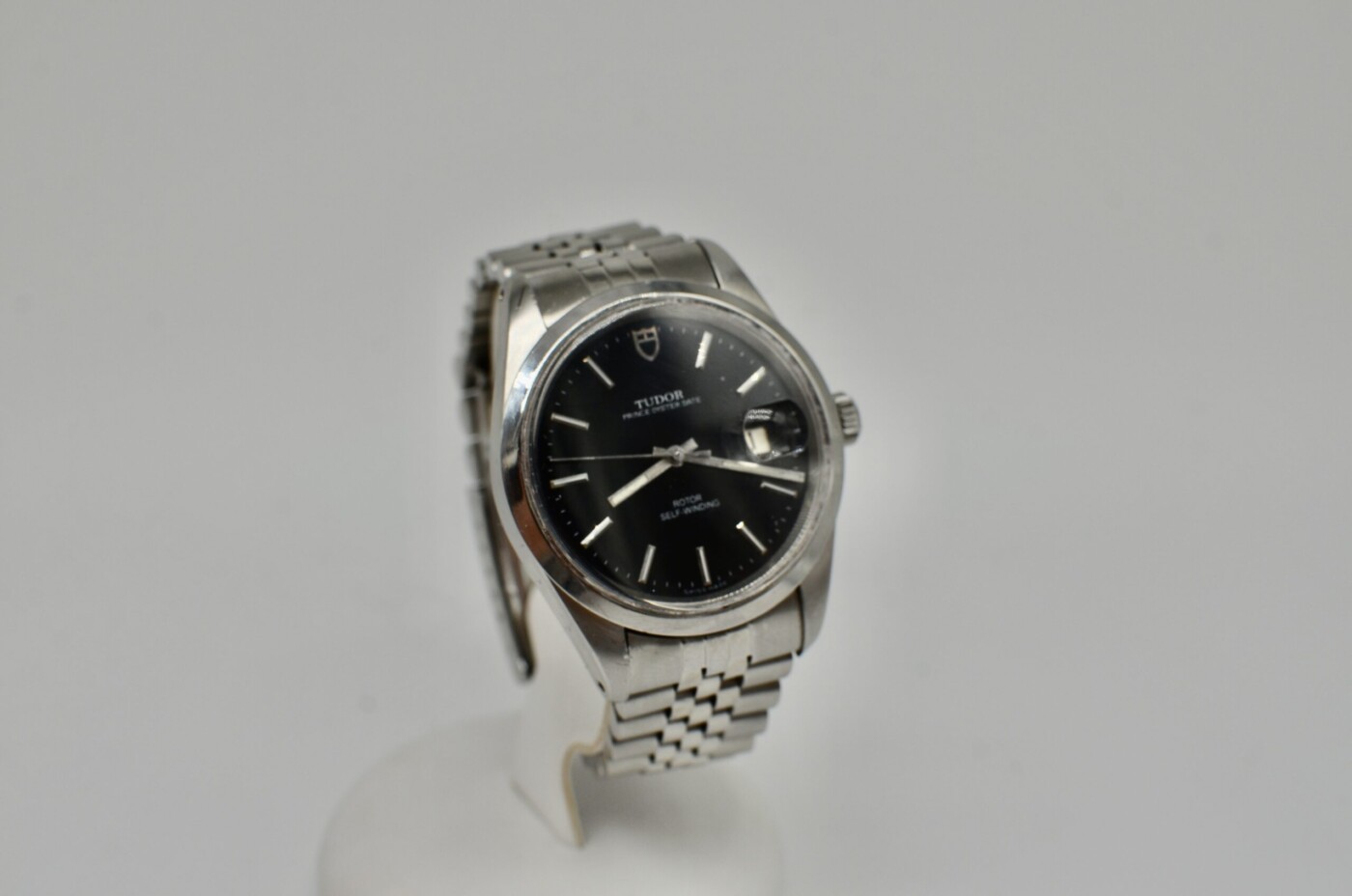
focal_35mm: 52
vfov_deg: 25.7
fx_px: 1968
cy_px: 448
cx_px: 676
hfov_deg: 37.9
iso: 200
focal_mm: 35
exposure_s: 1/200
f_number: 7.1
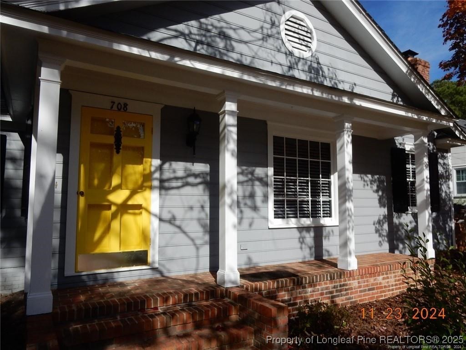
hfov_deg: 69.4
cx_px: 233
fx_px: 337
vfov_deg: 54.9
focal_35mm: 25
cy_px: 175
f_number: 4
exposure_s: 1/1600
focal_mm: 4.5
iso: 125
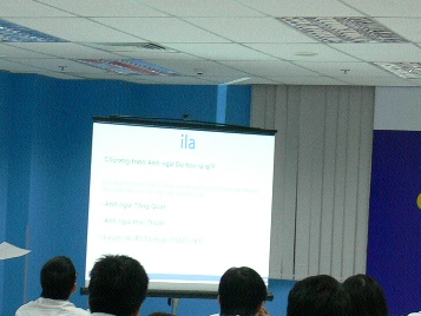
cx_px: 232
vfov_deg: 11.5
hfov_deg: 15.3
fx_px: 1569
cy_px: 254
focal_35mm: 129
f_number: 2.8
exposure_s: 1/30
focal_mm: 8.9
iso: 125
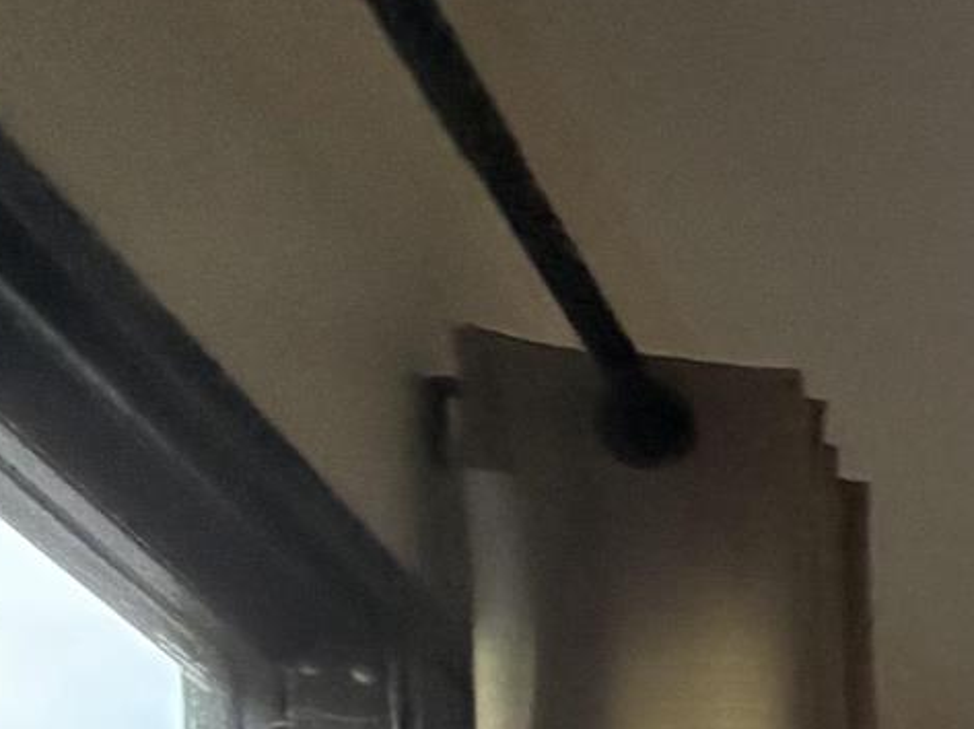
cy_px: 1785
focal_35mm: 91
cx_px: 2539
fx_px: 2559
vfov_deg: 12.5
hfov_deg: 13.3
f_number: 2.2
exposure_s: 1/121
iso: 160
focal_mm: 2.22
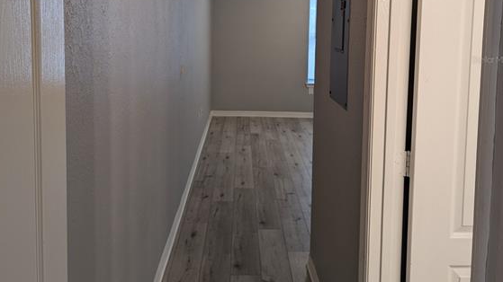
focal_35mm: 36
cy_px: 59
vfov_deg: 32.0
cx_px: 253
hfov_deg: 55.3
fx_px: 480
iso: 49
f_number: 1.85
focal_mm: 6.81
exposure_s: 1/24
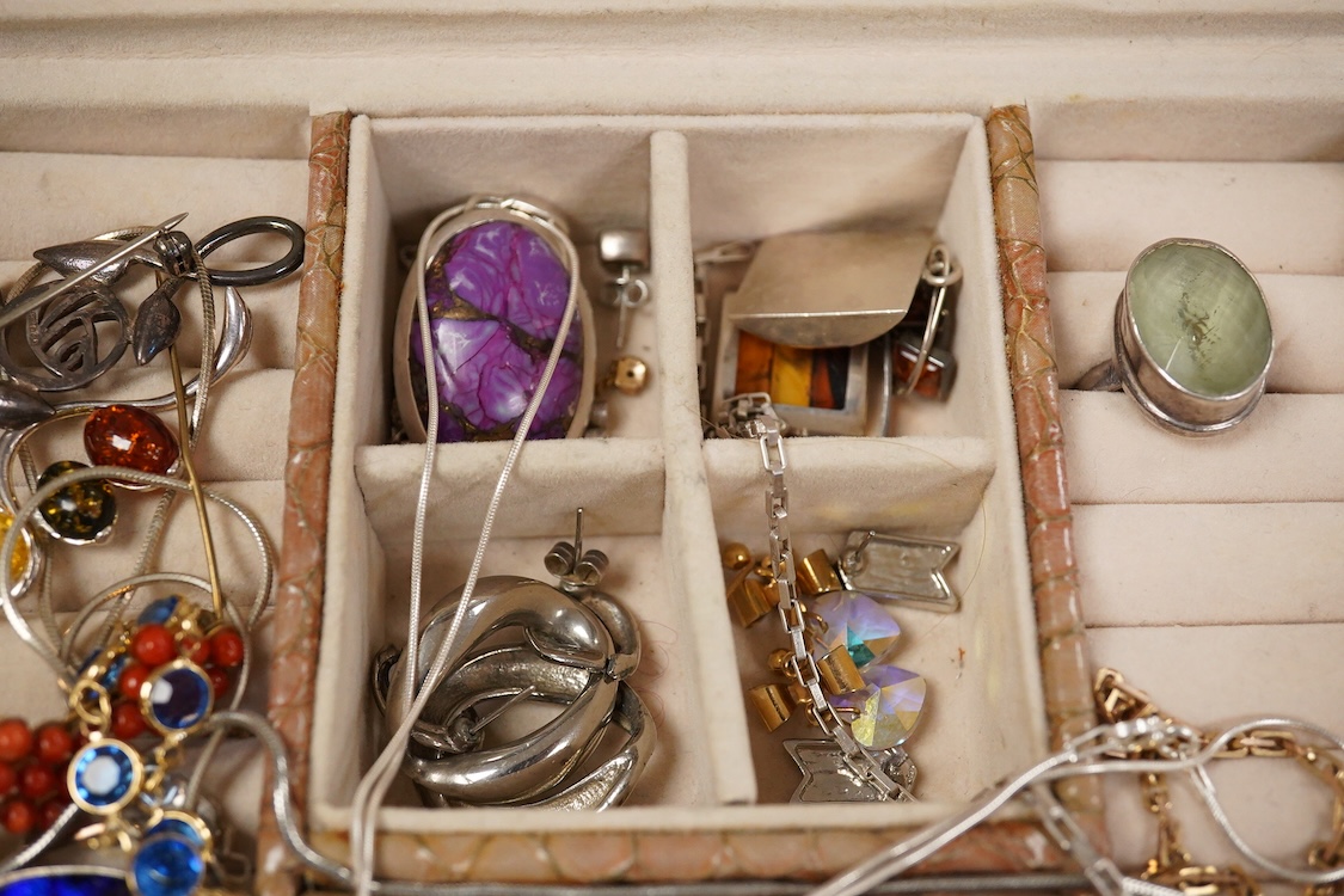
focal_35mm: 45
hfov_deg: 43.6
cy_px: 448
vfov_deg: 29.9
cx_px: 672
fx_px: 1680
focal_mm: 30
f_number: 8
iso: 2500
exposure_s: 1/320
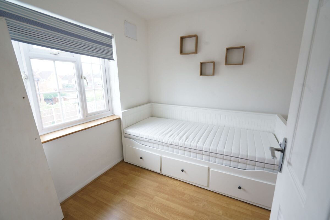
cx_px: 165
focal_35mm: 16
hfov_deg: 96.7
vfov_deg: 73.8
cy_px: 110
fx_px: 147
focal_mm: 16
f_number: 7.1
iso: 400
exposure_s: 1/8
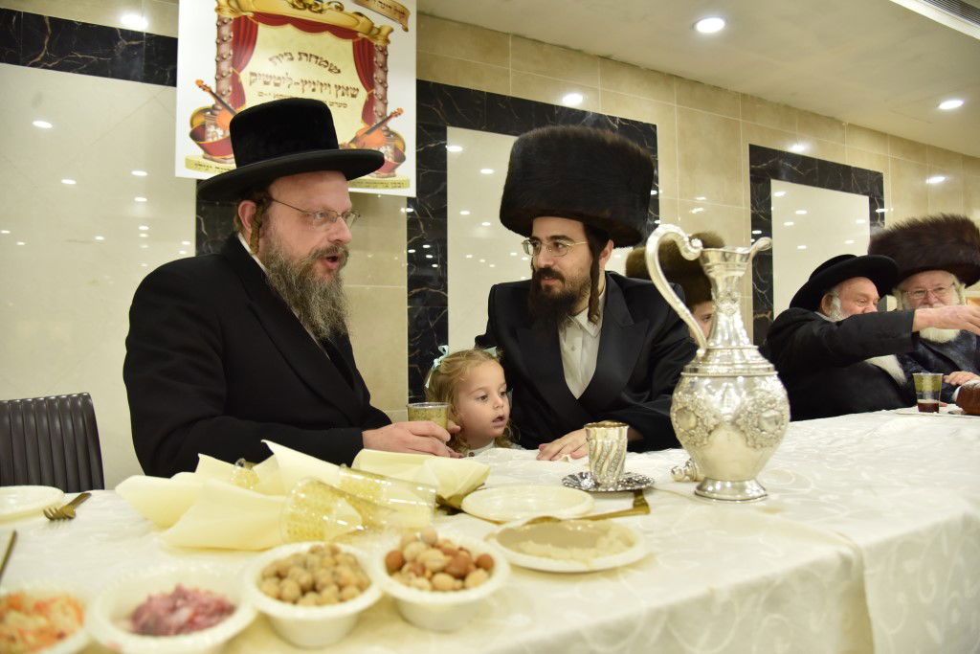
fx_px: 653
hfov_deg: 73.7
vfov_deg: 53.1
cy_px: 327
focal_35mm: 24
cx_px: 490
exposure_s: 1/160
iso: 1000
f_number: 4
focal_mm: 24
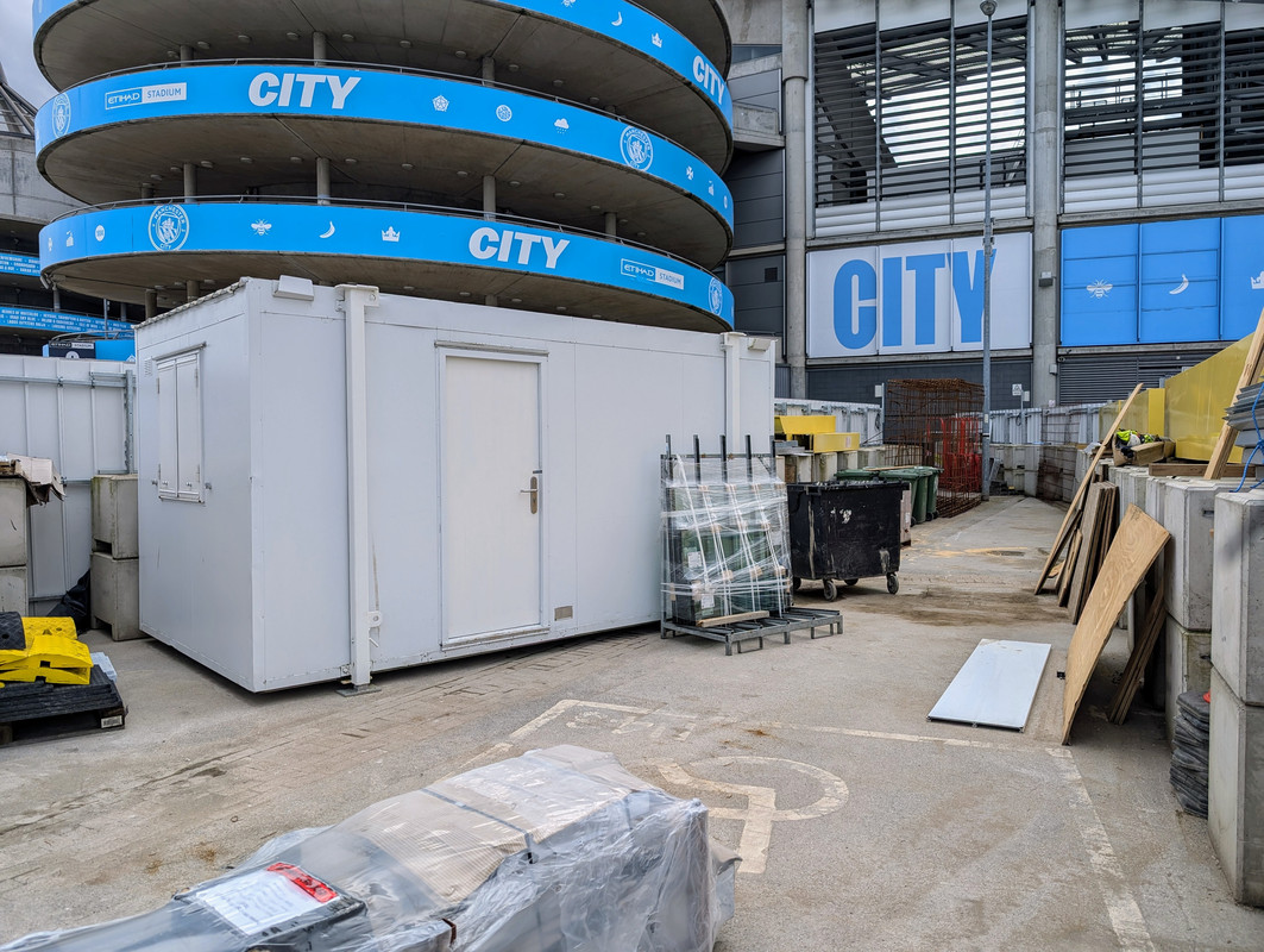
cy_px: 476
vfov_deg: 56.9
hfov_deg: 71.5
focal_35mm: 24
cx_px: 632
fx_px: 877
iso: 21
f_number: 1.68
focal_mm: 6.9
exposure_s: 1/1250
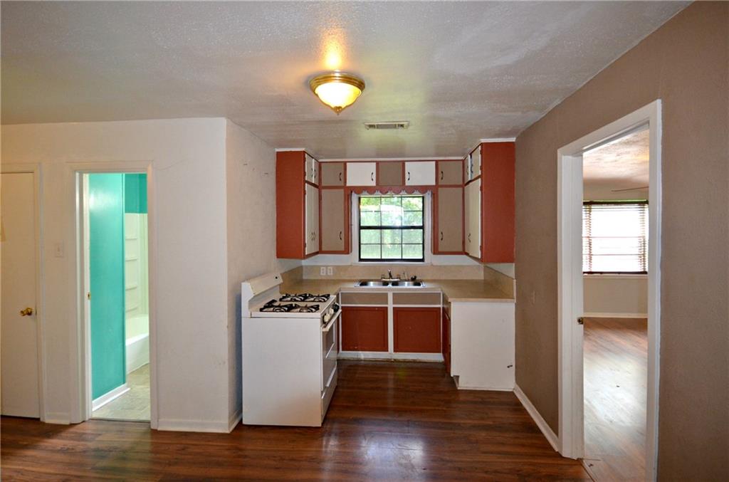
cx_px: 364
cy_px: 241
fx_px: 303
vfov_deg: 77.0
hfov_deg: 100.5
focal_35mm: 15
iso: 900
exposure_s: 1/60
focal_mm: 10
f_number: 4
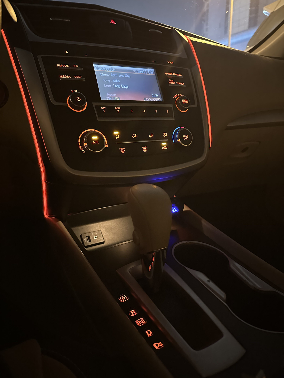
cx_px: 142
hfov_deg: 56.8
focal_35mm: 24
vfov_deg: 71.6
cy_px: 189
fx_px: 263
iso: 10000
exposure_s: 1/17
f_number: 1.78
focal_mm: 6.86
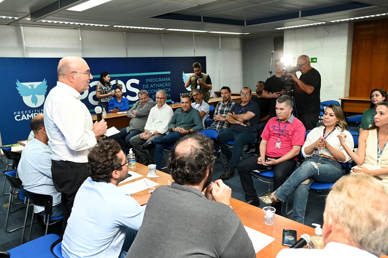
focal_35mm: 28
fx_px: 302
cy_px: 129
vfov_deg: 46.3
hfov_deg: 65.5
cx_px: 194
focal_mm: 28
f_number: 5.6
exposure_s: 1/125
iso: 1250
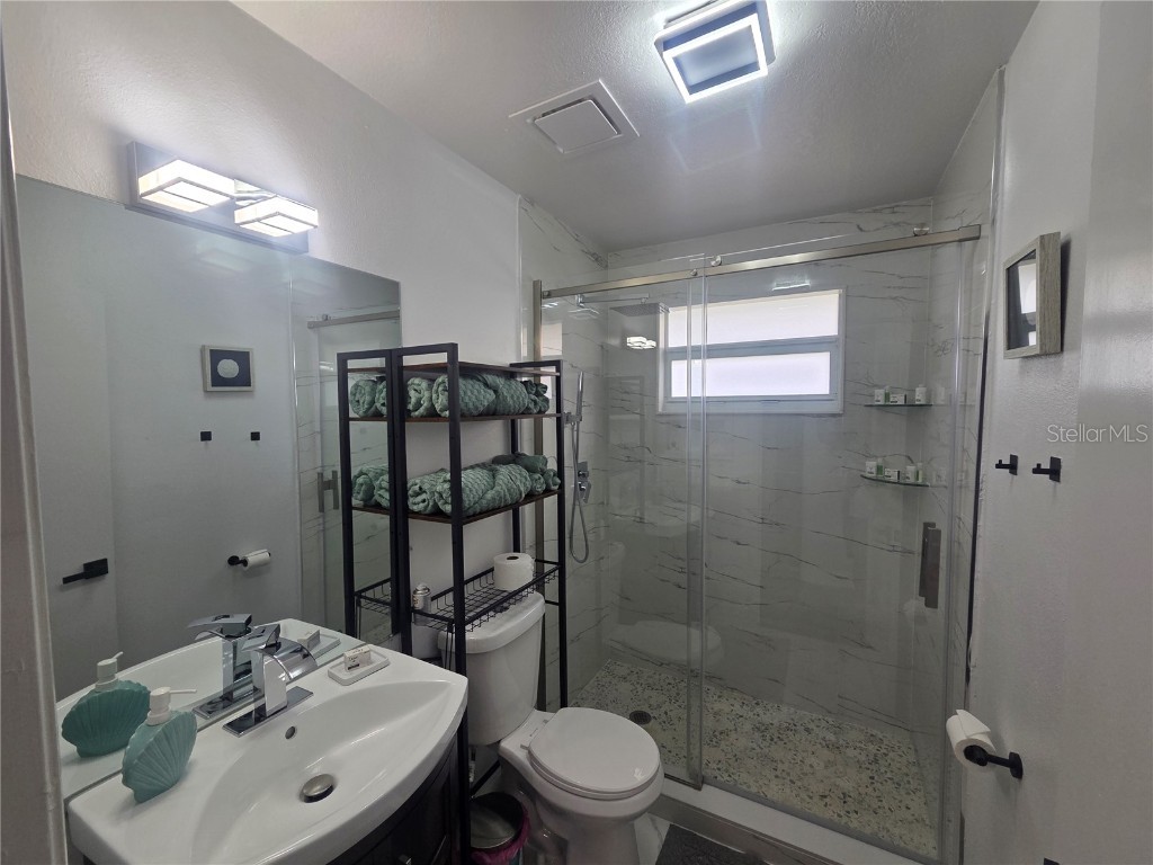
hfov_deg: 106.2
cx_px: 576
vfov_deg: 89.9
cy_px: 432
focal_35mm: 13
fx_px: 433
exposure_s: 1/120
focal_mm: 2.2
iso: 64
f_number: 2.2
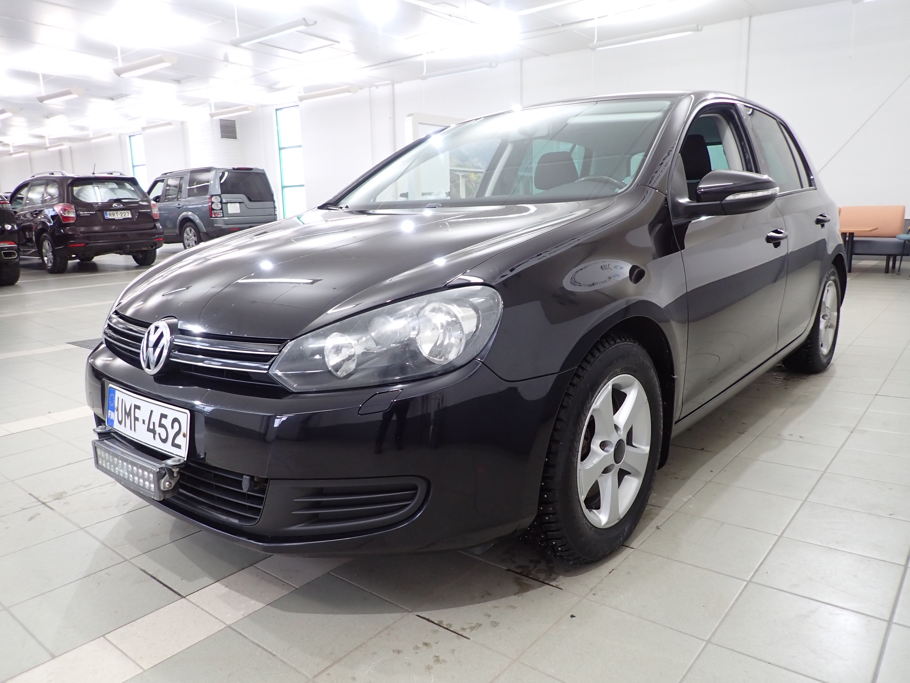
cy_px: 342
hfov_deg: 69.4
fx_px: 657
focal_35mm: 25
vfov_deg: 54.9
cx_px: 455
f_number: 2
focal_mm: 4.5
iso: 200
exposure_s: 1/40
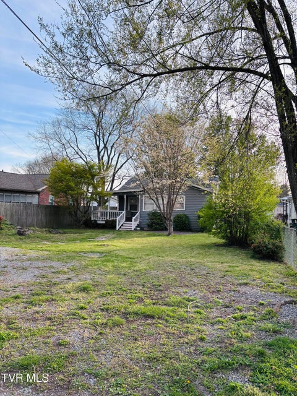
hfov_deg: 53.1
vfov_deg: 67.3
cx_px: 148
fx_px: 297
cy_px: 198
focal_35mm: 26
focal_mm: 5.96
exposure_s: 1/880
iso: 50
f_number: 1.6
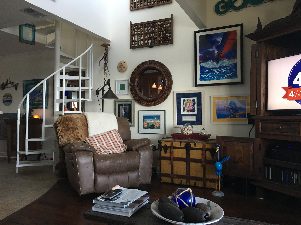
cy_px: 112
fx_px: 252
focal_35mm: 29
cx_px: 150
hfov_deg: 61.7
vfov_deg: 48.2
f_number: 2.2
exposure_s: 1/15
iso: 40
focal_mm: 4.15
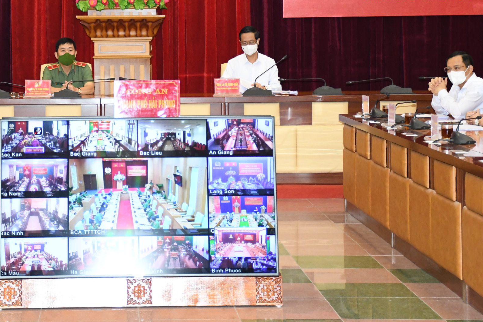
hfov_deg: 18.5
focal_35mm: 110
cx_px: 148
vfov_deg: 12.4
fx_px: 1476
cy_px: 66
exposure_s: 1/200
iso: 2500
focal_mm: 42
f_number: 4.5
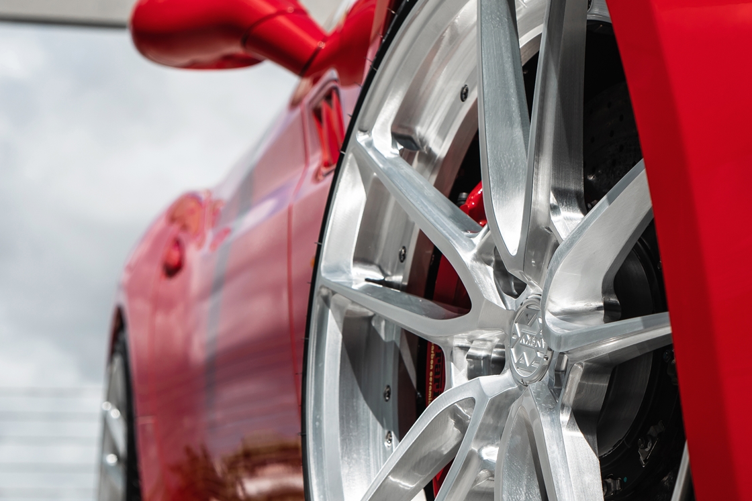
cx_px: 367
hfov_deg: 18.9
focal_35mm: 108
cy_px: 332
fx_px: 2256
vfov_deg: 12.7
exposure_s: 1/640
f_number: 6.3
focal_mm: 63
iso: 250
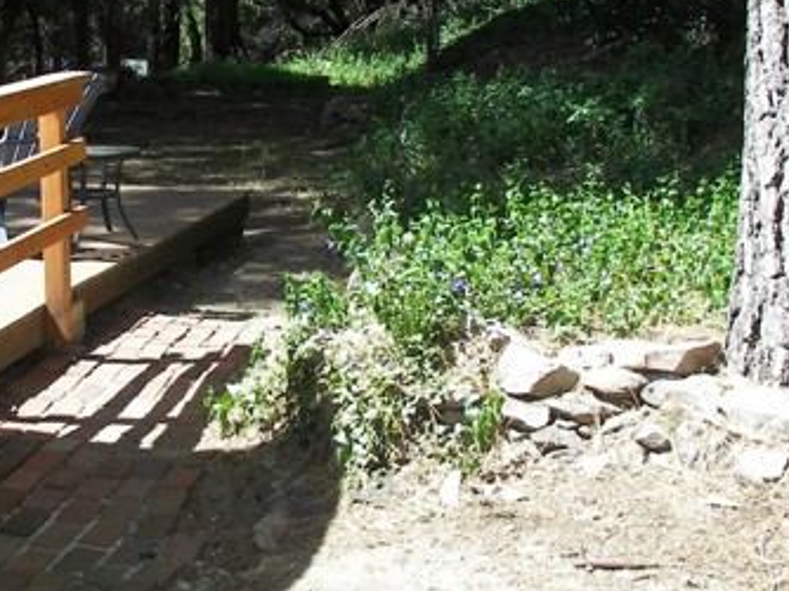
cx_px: 177
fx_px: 1572
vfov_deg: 21.3
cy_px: 310
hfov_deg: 27.7
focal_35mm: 69
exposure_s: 1/320
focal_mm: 6
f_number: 2.8
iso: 50
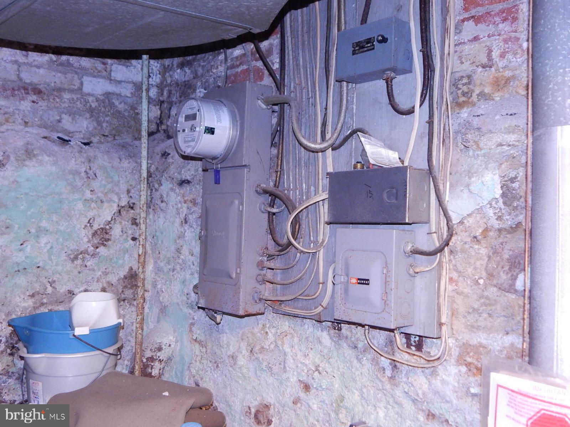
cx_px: 285
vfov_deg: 37.7
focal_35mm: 38
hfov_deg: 49.0
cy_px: 214
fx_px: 626
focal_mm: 6.8
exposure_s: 1/30
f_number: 3.4
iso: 400
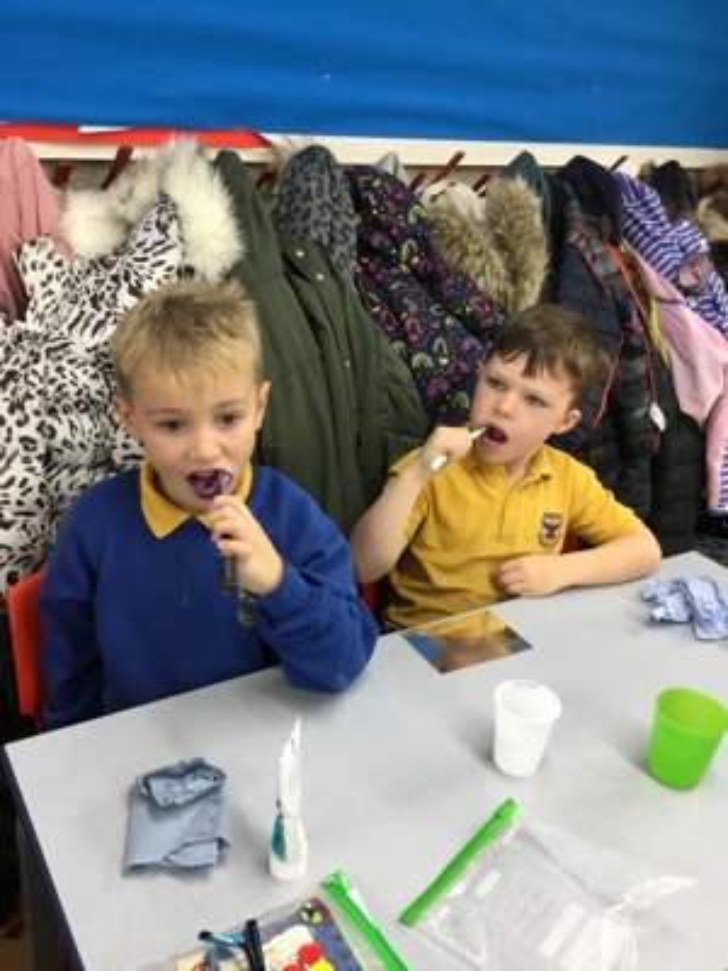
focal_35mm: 31
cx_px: 364
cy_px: 486
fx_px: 869
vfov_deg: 58.4
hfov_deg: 45.4
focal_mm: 3.3
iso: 100
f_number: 2.4
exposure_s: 1/33
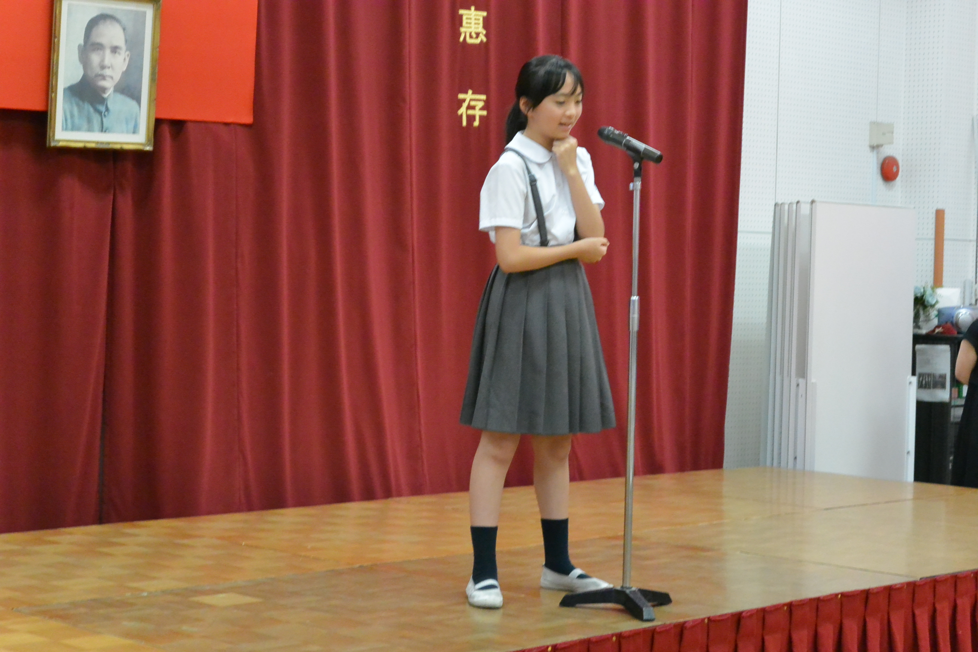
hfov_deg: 27.3
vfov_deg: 18.4
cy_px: 326
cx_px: 489
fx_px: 2010
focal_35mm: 74
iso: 1600
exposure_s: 1/60
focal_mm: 27.5
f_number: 5.6
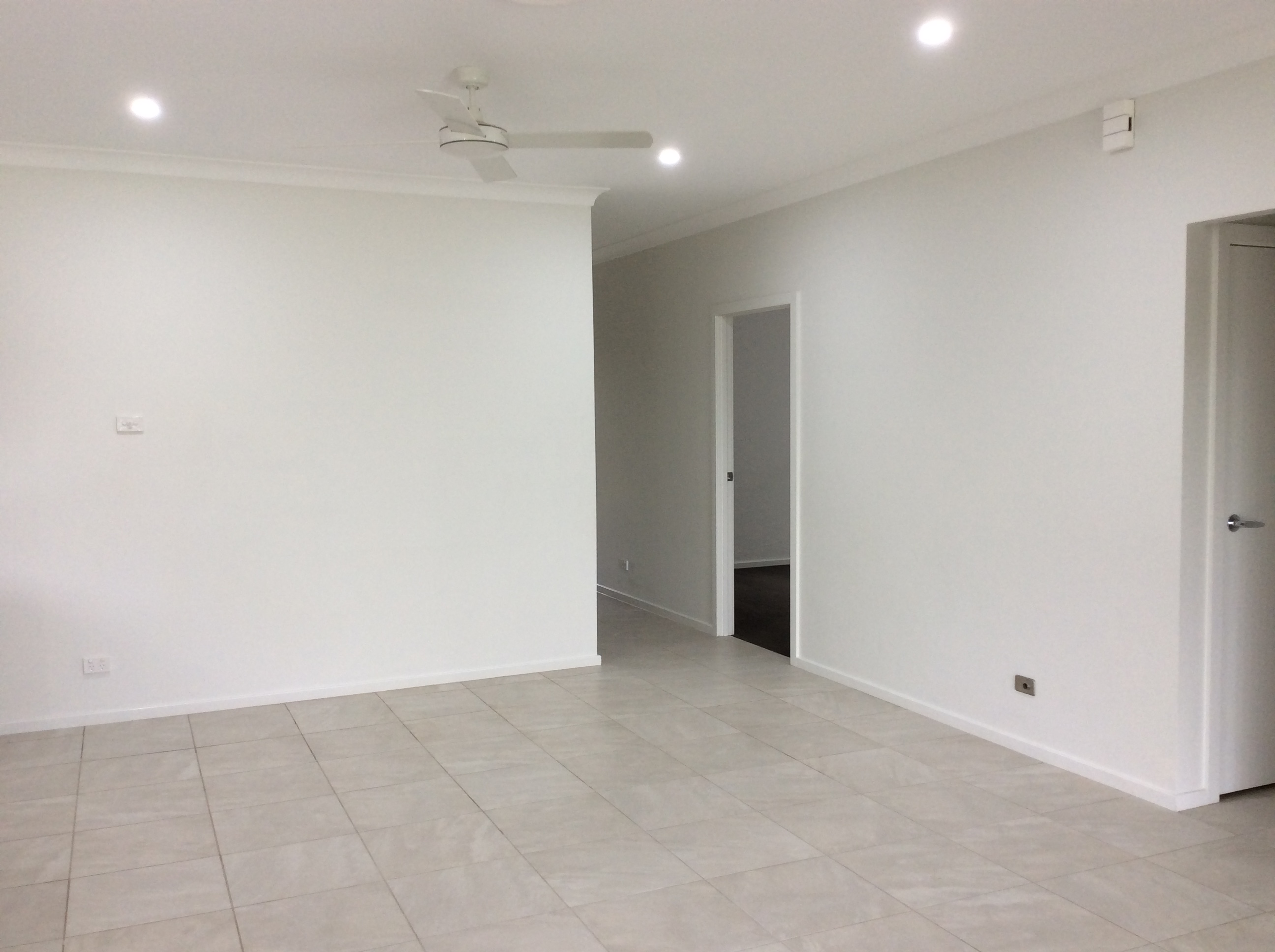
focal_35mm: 32
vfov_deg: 44.1
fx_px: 1177
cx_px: 638
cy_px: 476
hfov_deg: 56.9
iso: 32
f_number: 2.4
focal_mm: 3.3
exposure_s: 1/25
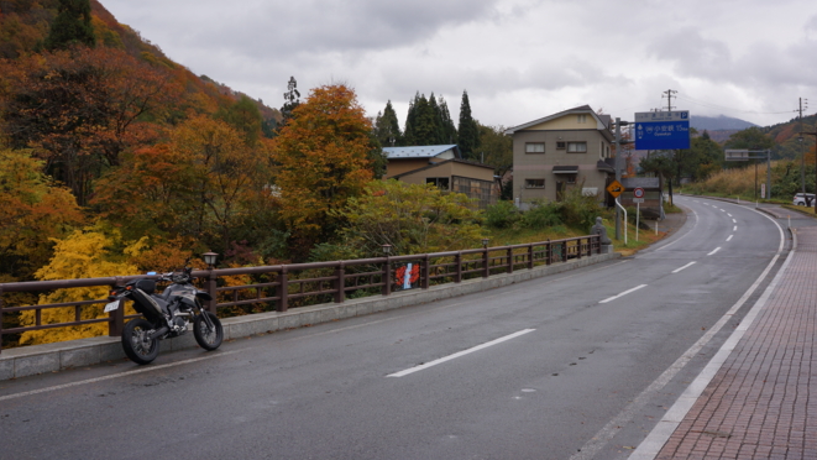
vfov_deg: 31.2
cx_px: 449
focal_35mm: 38
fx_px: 823
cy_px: 206
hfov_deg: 52.7
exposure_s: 1/125
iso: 100
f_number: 5.6
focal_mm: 20
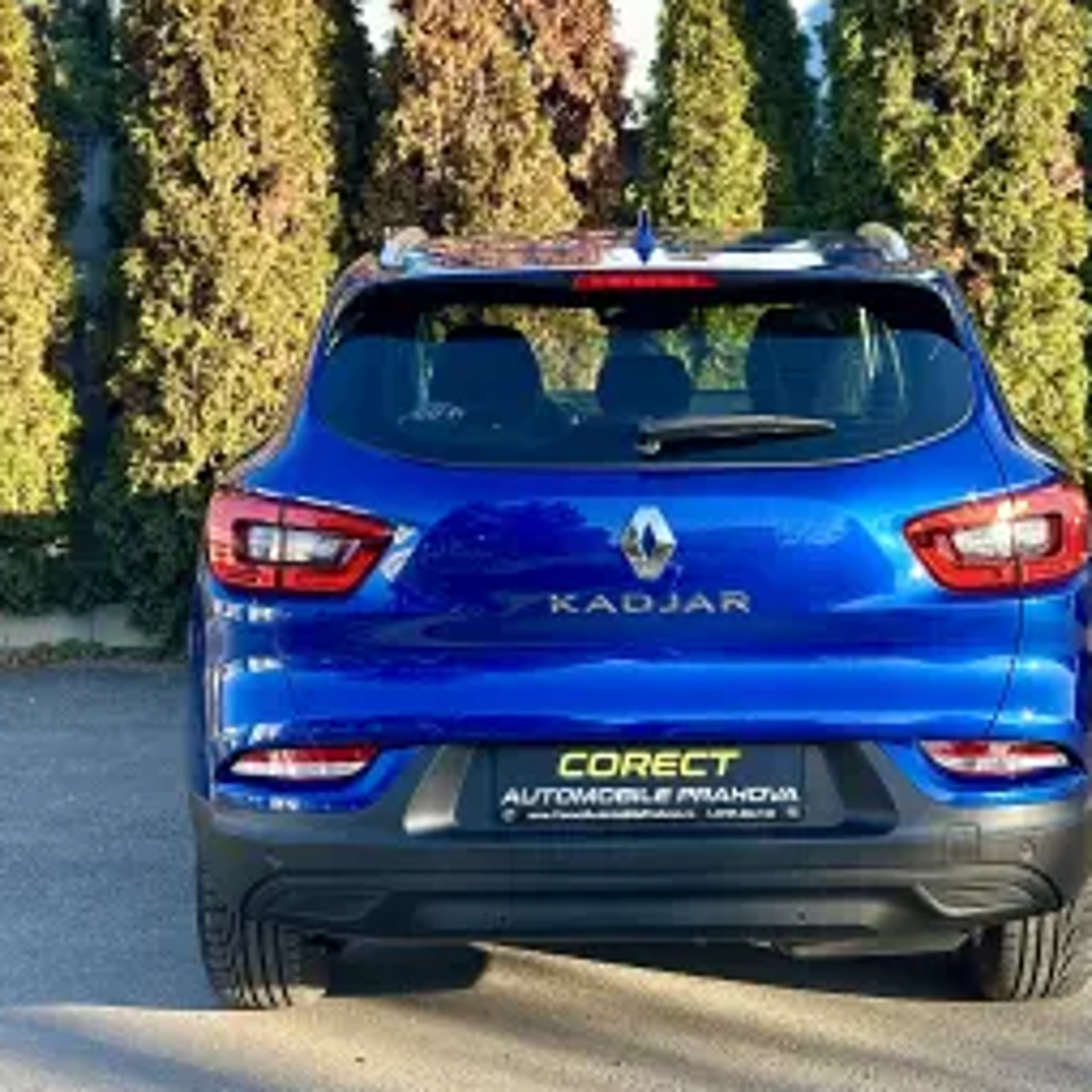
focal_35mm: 60
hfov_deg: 28.6
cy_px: 548
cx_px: 638
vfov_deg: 28.6
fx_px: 2141
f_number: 1.78
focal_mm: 6.86
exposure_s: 1/273
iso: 64
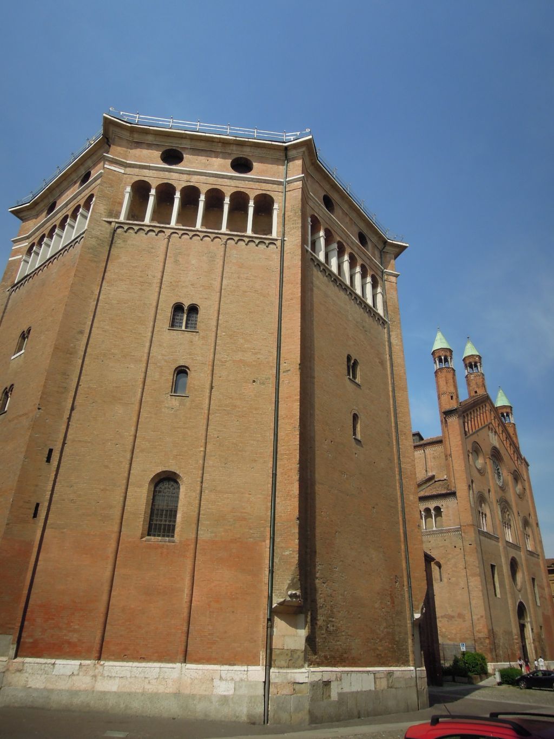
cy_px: 370
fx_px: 512
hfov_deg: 56.8
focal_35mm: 24
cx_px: 277
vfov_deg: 71.6
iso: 160
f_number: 4.5
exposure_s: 1/1250
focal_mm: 4.3
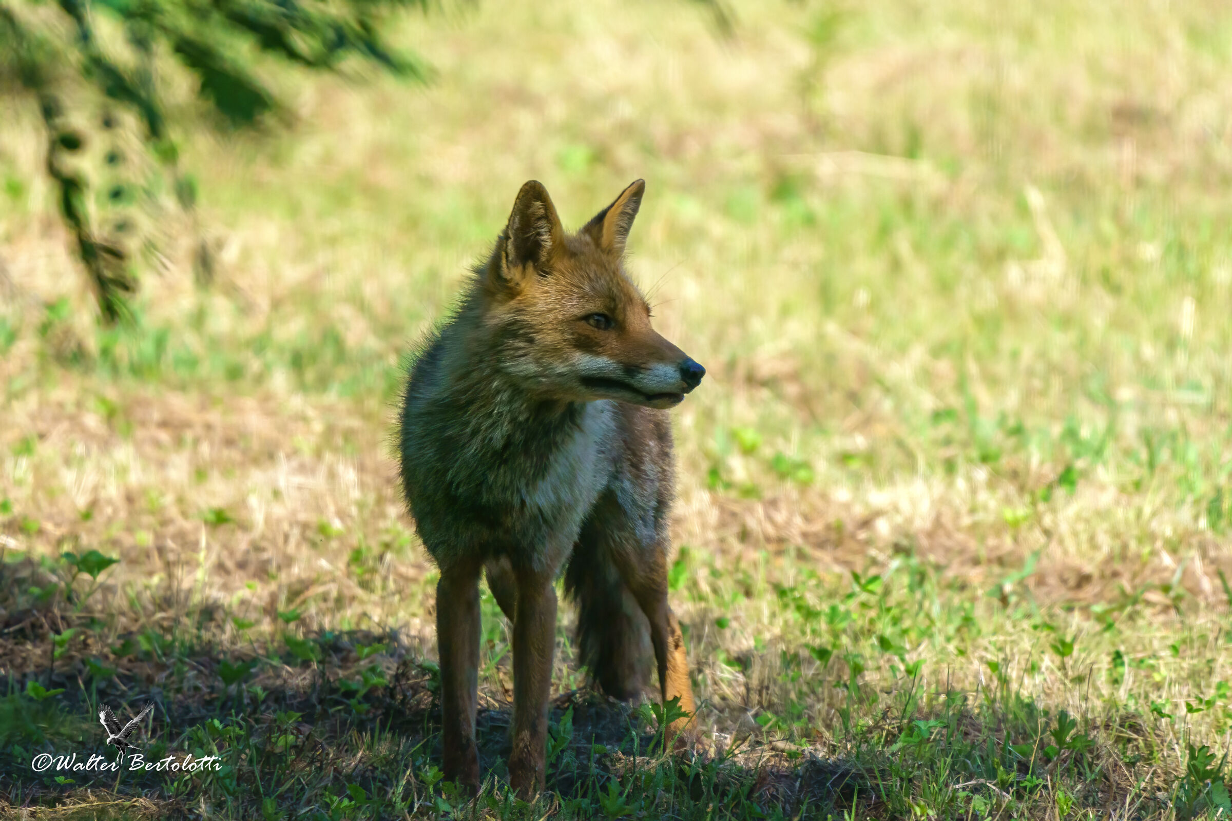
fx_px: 28744
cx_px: 616
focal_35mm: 840
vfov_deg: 1.6
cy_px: 410
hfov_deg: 2.5
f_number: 9
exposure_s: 1/1600
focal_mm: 840
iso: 4000
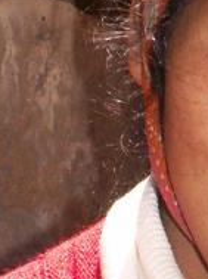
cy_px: 105
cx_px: 291
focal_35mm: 262
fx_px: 2106
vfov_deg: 7.6
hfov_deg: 5.6
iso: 50
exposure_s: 1/400
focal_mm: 10.79
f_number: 3.2
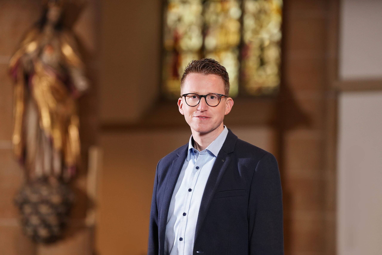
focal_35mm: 158
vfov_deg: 8.7
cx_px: 191
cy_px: 128
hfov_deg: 13.0
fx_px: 1677
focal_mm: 158
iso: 1600
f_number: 3.2
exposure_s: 1/200
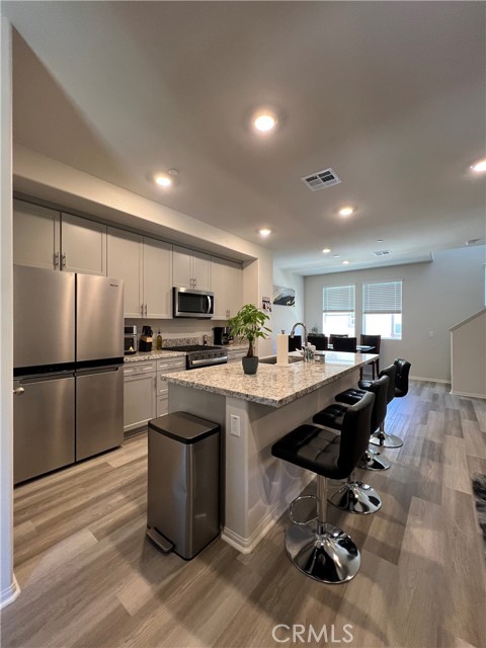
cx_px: 243
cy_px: 324
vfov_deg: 106.2
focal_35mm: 13
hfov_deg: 89.9
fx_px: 243
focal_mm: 1.57
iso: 200
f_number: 1.8
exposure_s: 1/60
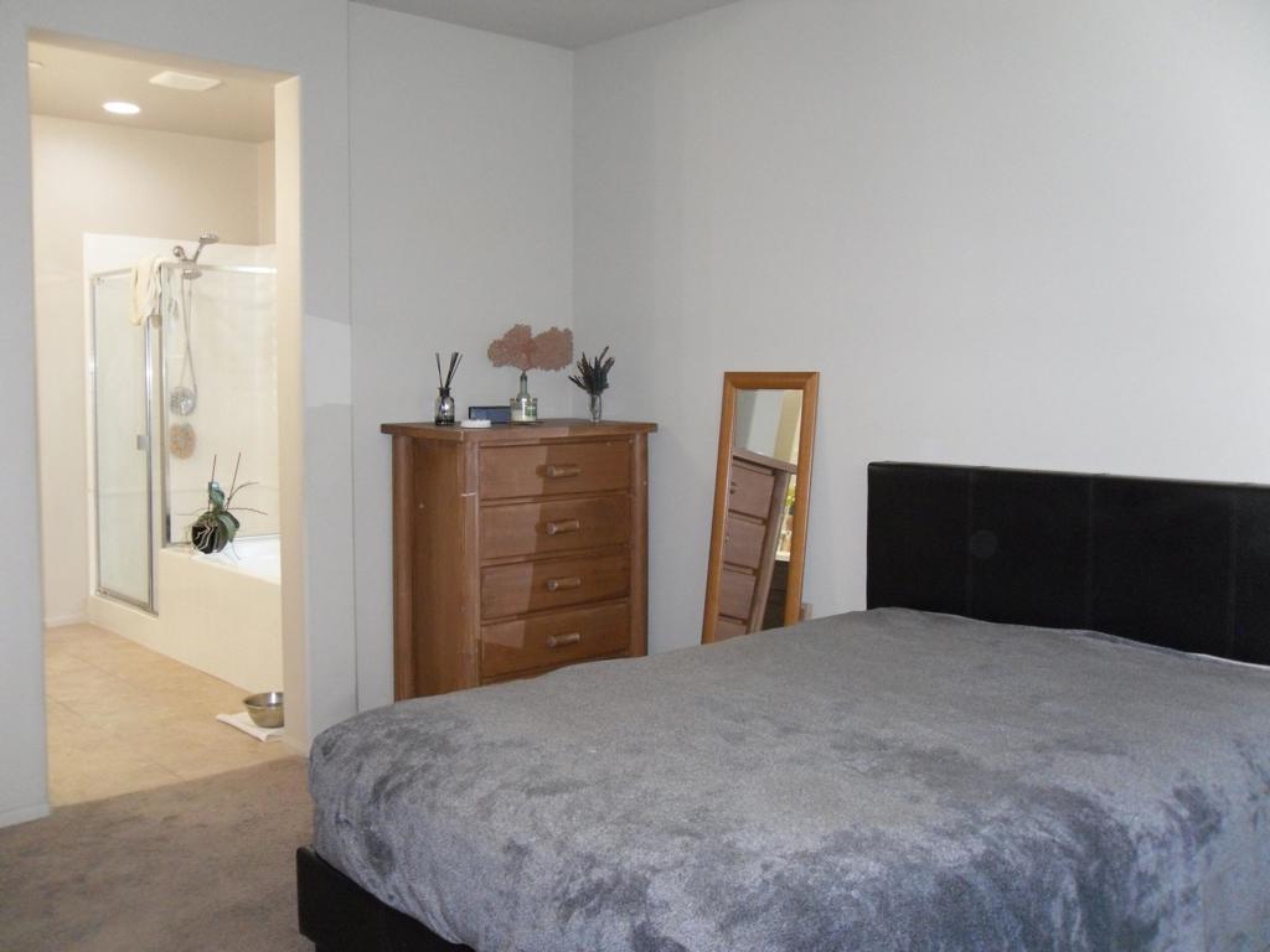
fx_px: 1284
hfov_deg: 52.6
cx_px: 635
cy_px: 476
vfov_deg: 40.7
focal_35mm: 35
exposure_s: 1/45
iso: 400
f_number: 3.5
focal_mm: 6.3
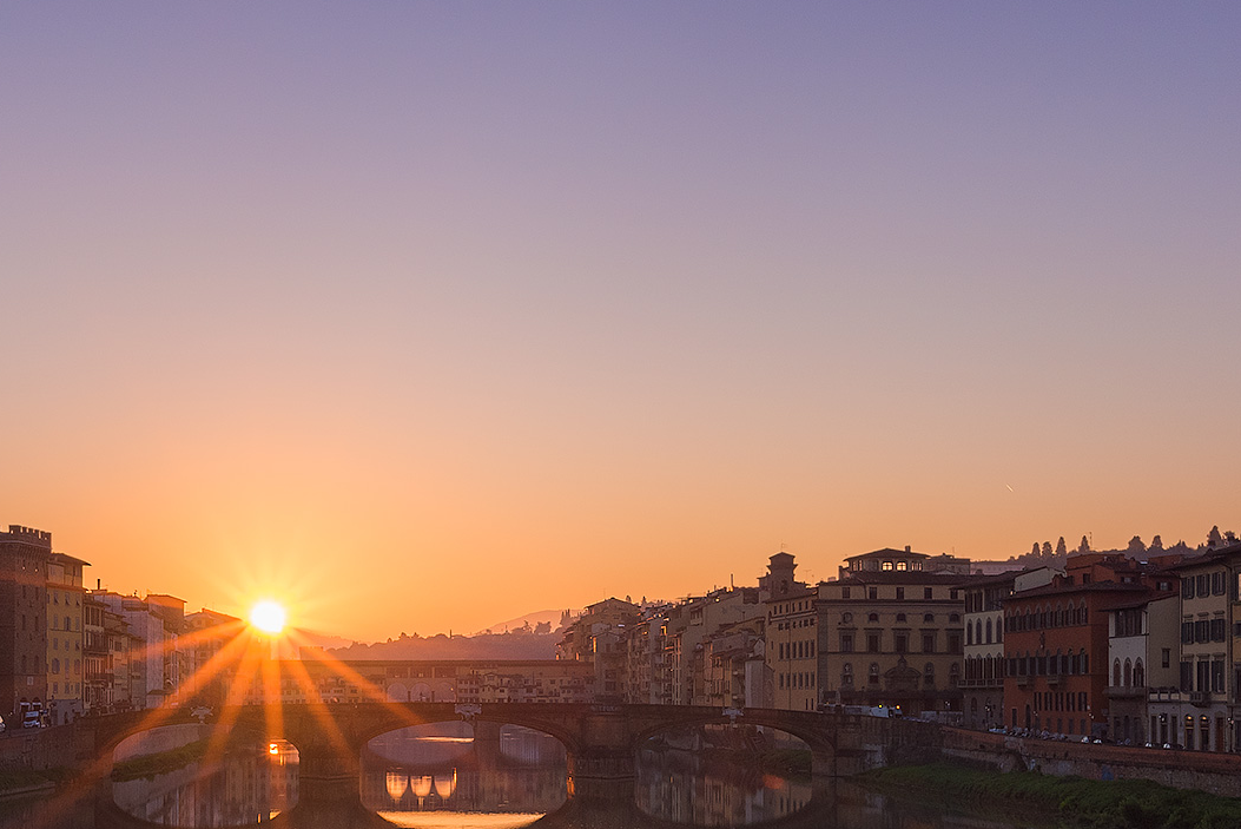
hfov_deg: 50.0
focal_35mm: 38
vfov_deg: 34.0
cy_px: 666
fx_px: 1310
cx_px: 435
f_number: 11
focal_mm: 20
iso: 200
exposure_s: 1/25
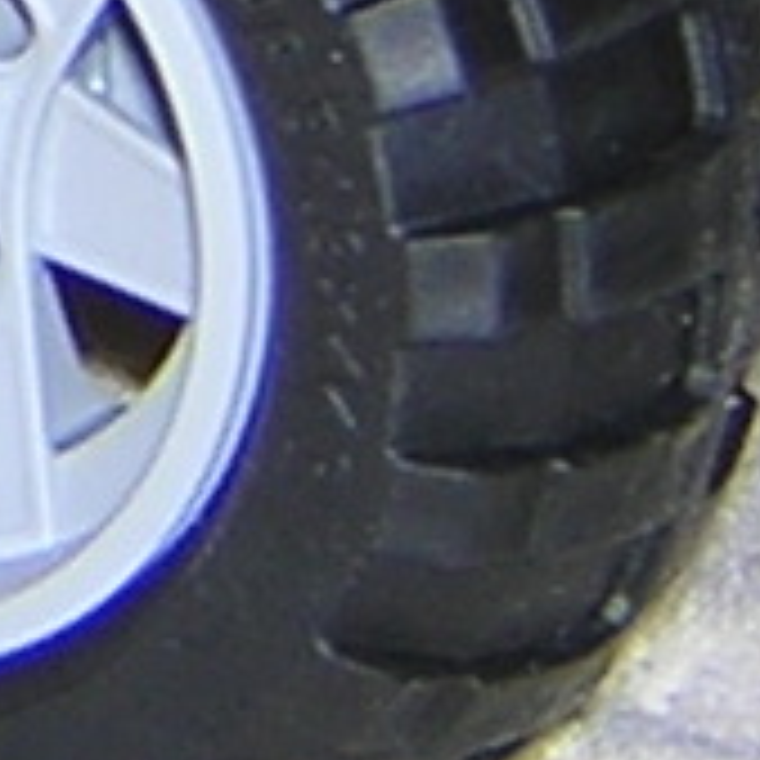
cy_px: -1160
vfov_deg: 5.6
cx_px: -1007
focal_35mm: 301
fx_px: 7477
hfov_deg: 5.6
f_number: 2.6
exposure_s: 1/60.1
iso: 100
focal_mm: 4.7
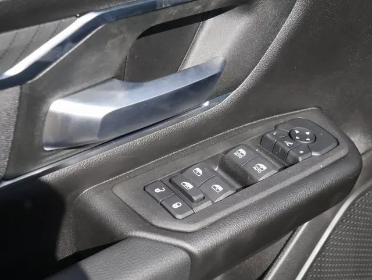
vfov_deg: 23.0
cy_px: 140
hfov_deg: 30.2
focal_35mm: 64
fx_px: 688
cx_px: 186
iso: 200
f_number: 5.6
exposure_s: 1/200
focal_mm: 32
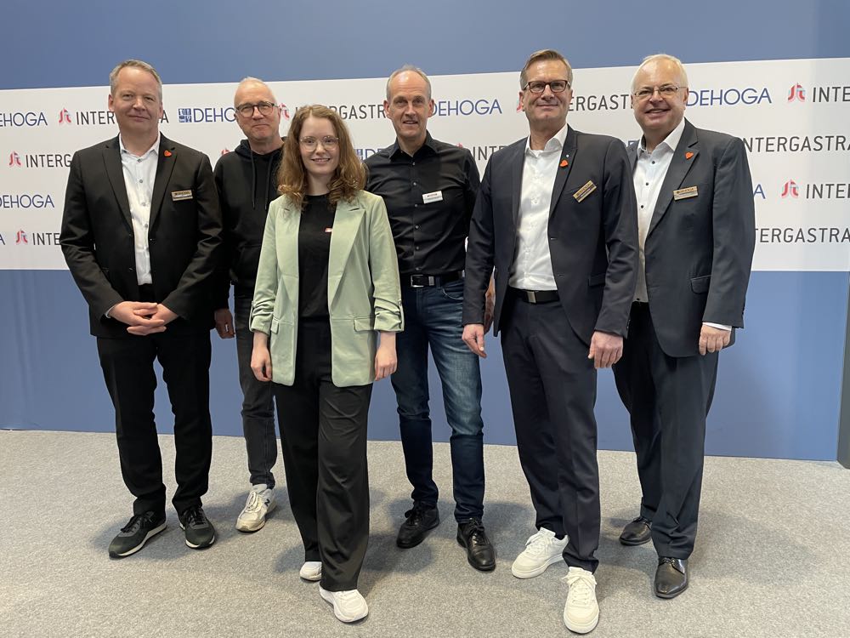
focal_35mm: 26
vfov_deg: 53.1
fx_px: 638
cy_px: 319
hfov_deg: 67.3
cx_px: 425
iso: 100
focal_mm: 4.2
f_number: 1.6
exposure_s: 1/50
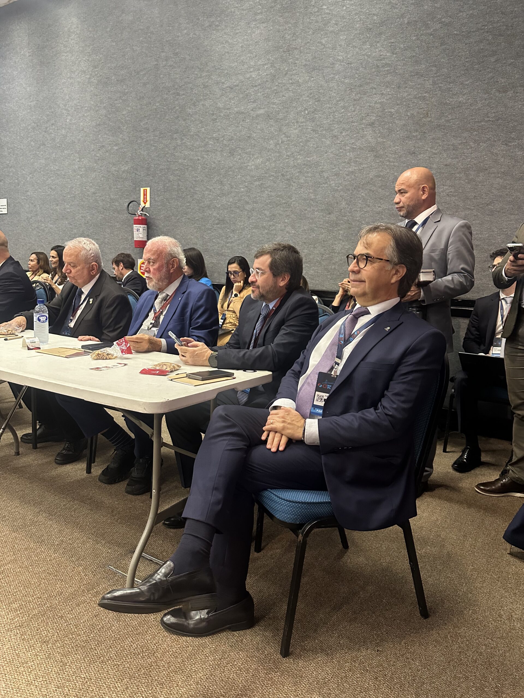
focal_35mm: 24
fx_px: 484
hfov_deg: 56.8
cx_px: 262
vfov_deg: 71.6
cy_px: 349
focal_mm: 6.86
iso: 500
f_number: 1.78
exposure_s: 1/60
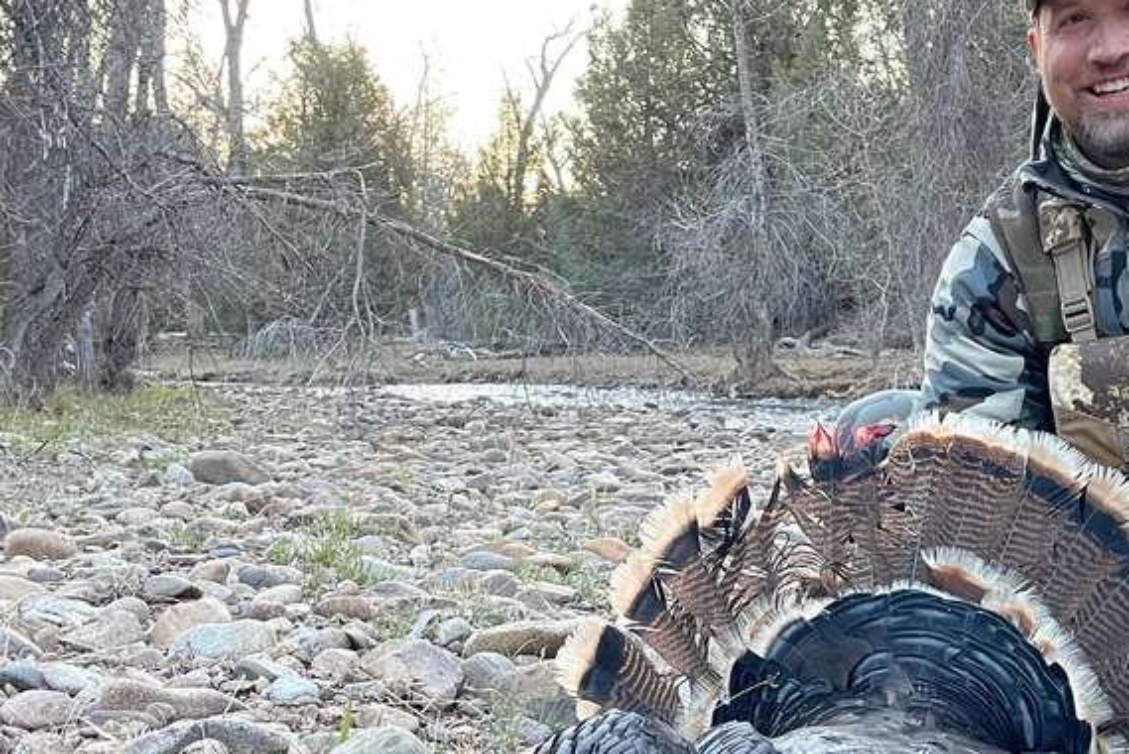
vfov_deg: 23.6
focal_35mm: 57
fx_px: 1788
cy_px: 536
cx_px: 617
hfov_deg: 35.0
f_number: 1.6
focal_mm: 5.1
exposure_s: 1/80
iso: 125
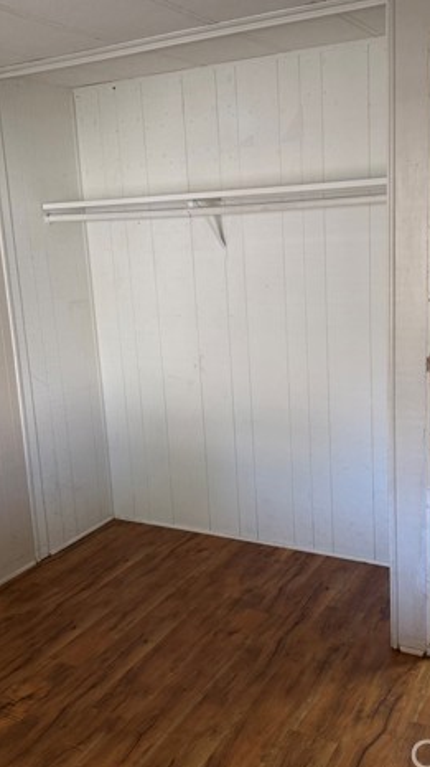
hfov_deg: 32.8
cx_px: 234
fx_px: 731
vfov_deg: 55.3
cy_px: 383
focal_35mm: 36
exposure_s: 1/75
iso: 200
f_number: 1.78
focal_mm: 6.76
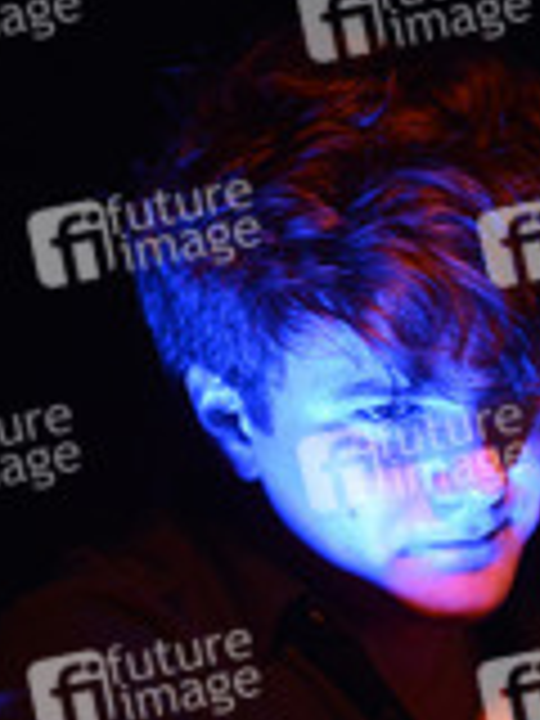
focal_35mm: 380
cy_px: 572
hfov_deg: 3.9
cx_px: 475
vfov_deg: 5.2
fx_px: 7904
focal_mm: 140
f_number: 4
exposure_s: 1/320
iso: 3200
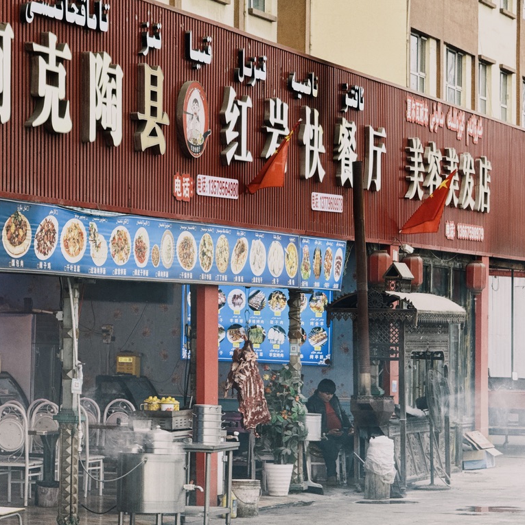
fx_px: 2437
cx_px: 202
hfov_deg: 12.3
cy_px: 262
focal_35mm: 142
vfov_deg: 12.3
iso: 40
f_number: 2.8
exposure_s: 1/121
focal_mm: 15.66
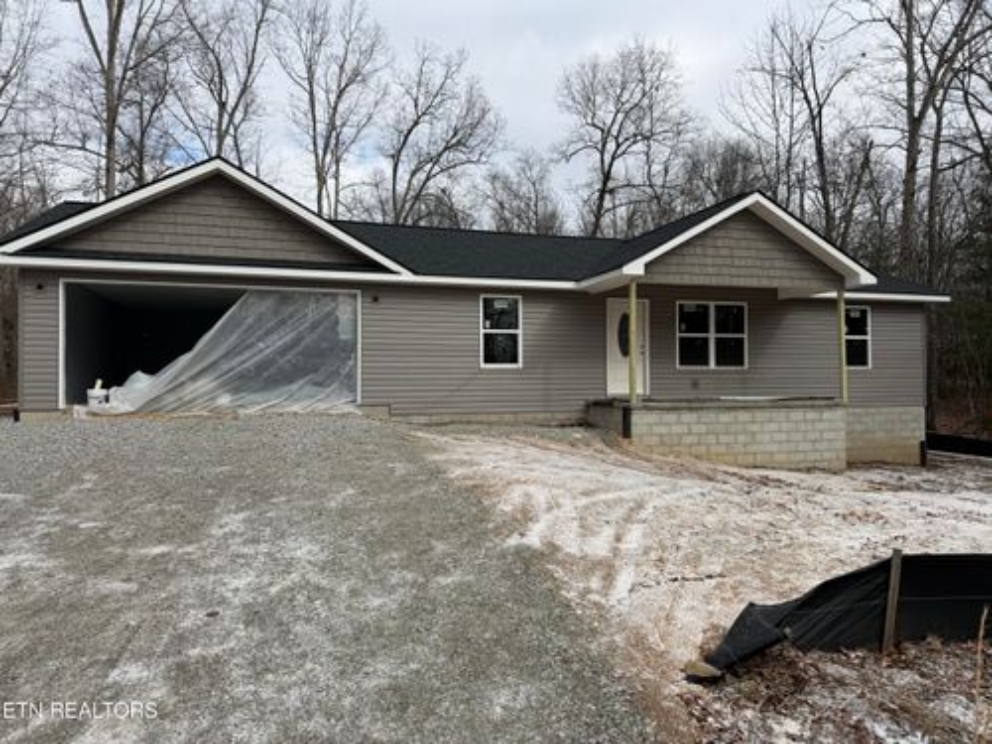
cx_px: 496
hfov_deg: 71.6
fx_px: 688
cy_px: 372
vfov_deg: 56.8
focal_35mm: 24
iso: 80
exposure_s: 1/4405
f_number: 1.78
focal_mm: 6.76
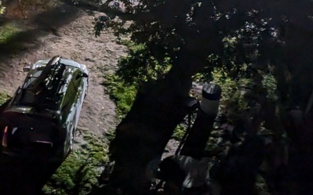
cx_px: 58
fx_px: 580
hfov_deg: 29.4
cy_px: -53
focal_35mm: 68
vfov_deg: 18.0
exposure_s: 1/3.66
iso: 1522
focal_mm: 5.43
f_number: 1.89
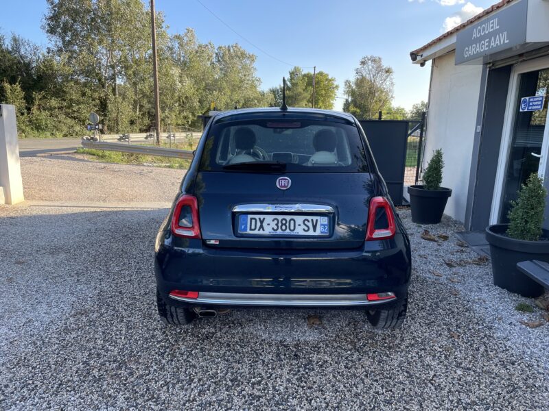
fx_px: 412
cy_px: 206
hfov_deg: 67.3
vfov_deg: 53.1
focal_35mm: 26
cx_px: 274
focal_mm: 4.2
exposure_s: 1/569
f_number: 1.6
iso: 32
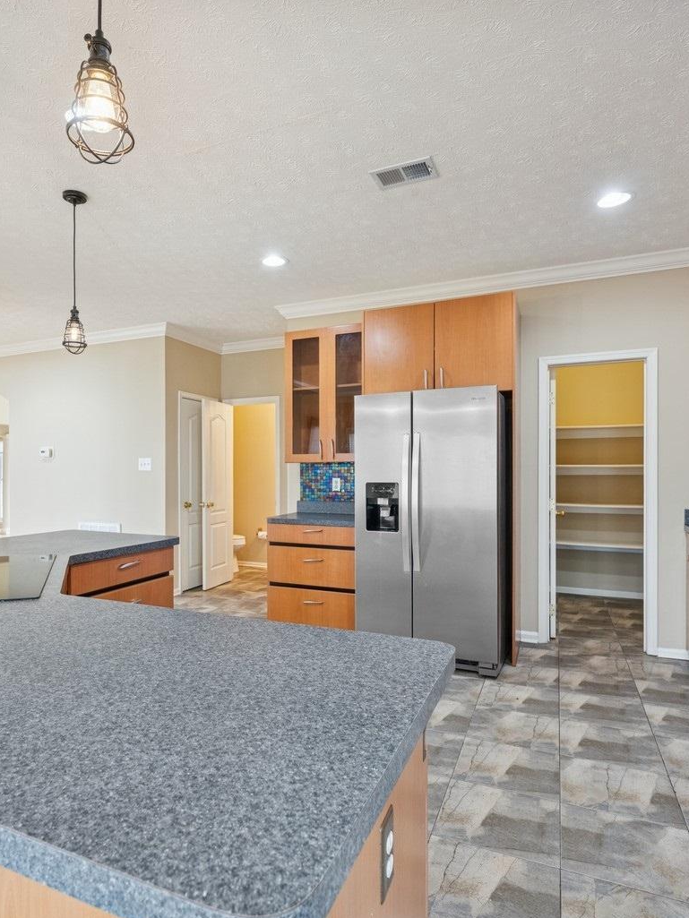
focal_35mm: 21
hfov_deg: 63.0
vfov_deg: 79.0
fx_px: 557
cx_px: 282
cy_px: 475
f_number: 5.6
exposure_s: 1/20
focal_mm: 14
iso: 800
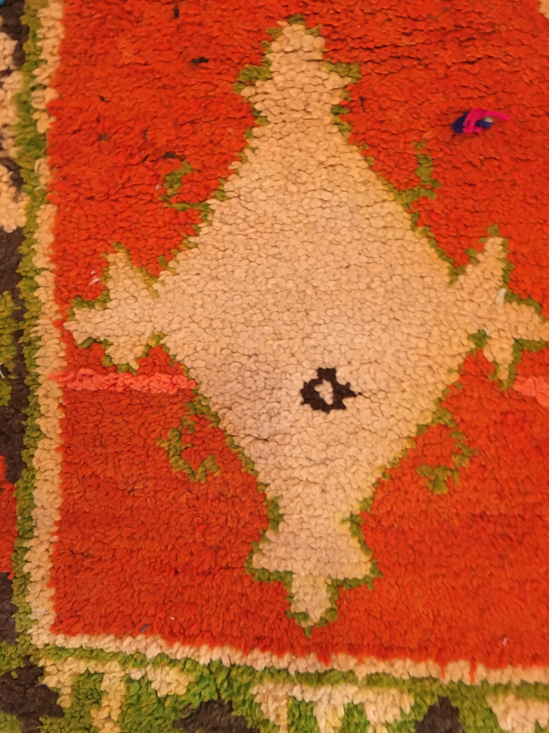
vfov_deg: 61.7
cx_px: 274
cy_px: 366
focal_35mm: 29
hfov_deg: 48.2
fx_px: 613
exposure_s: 1/17
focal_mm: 4.15
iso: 200
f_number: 2.2
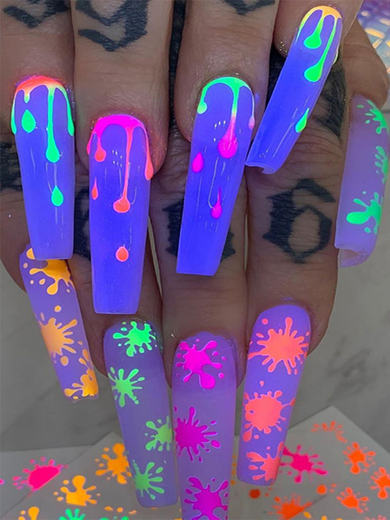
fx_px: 406
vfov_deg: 65.3
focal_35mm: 27
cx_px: 195
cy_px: 260
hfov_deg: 51.4
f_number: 1.8
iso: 160
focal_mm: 3.95
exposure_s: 1/33.3
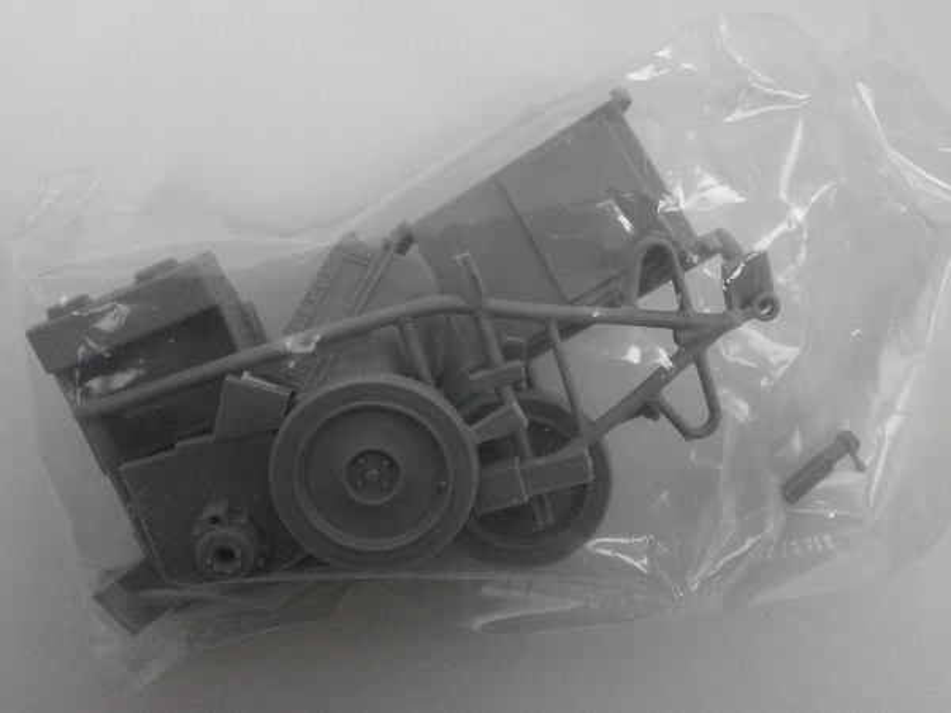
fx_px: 879
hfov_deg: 56.8
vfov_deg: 44.2
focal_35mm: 32
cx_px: 476
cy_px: 356
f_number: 3.1
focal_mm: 5.8
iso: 800
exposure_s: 1/100
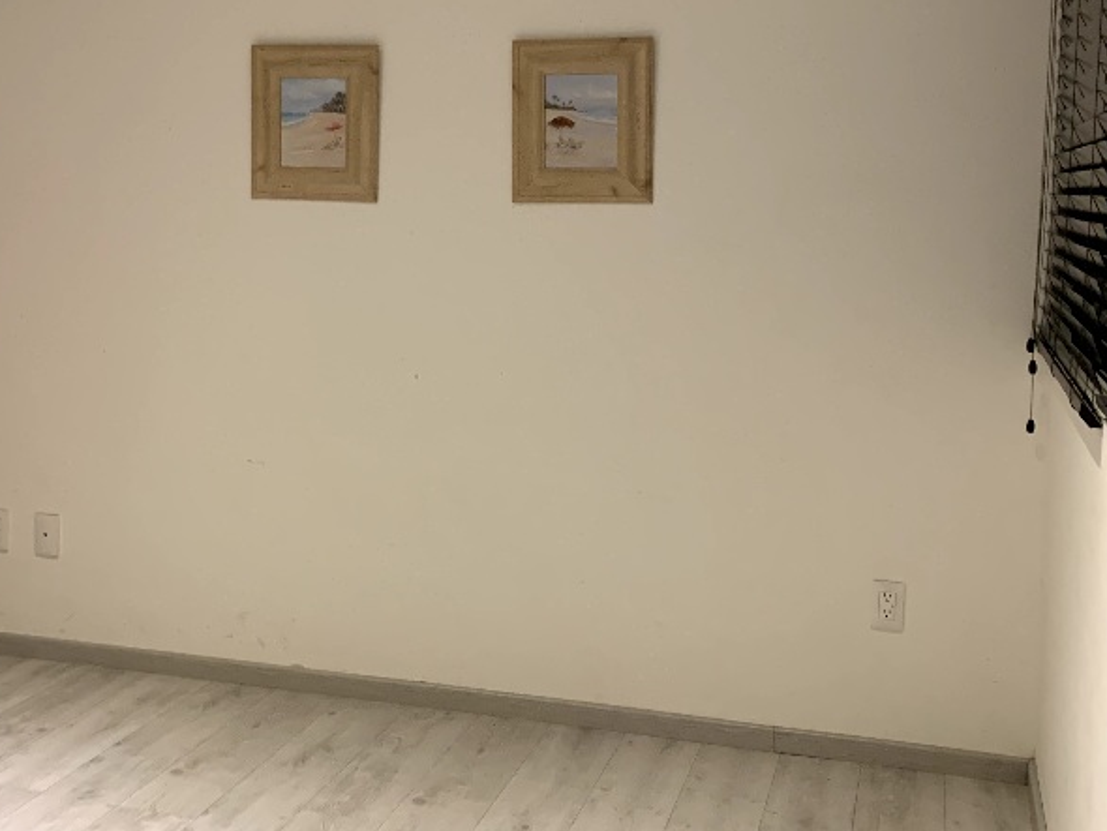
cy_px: 263
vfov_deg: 30.6
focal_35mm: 47
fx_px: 1504
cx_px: 492
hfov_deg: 40.4
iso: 400
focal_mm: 4.25
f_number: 1.8
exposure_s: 1/59
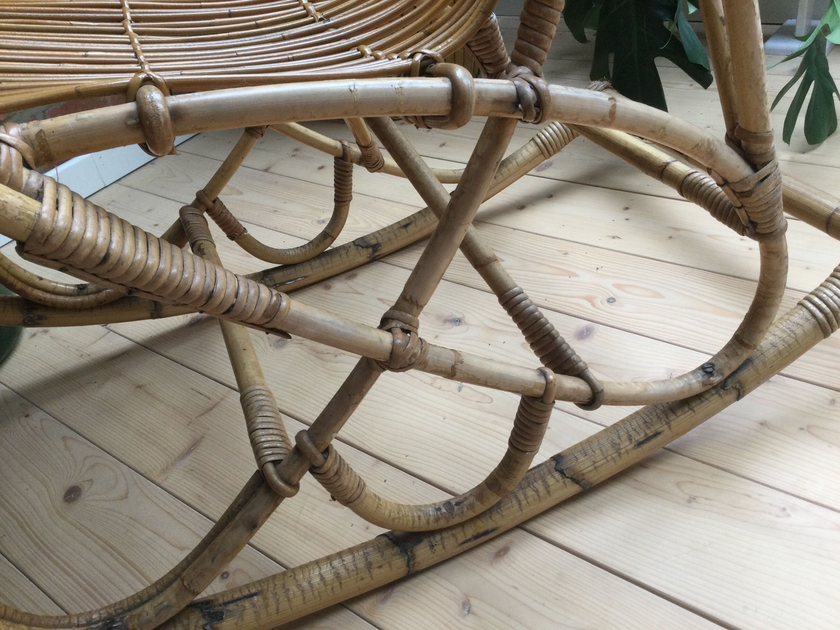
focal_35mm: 31
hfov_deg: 58.4
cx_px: 420
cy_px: 315
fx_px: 752
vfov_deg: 45.4
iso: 80
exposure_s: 1/33
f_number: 2.4
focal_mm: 3.3
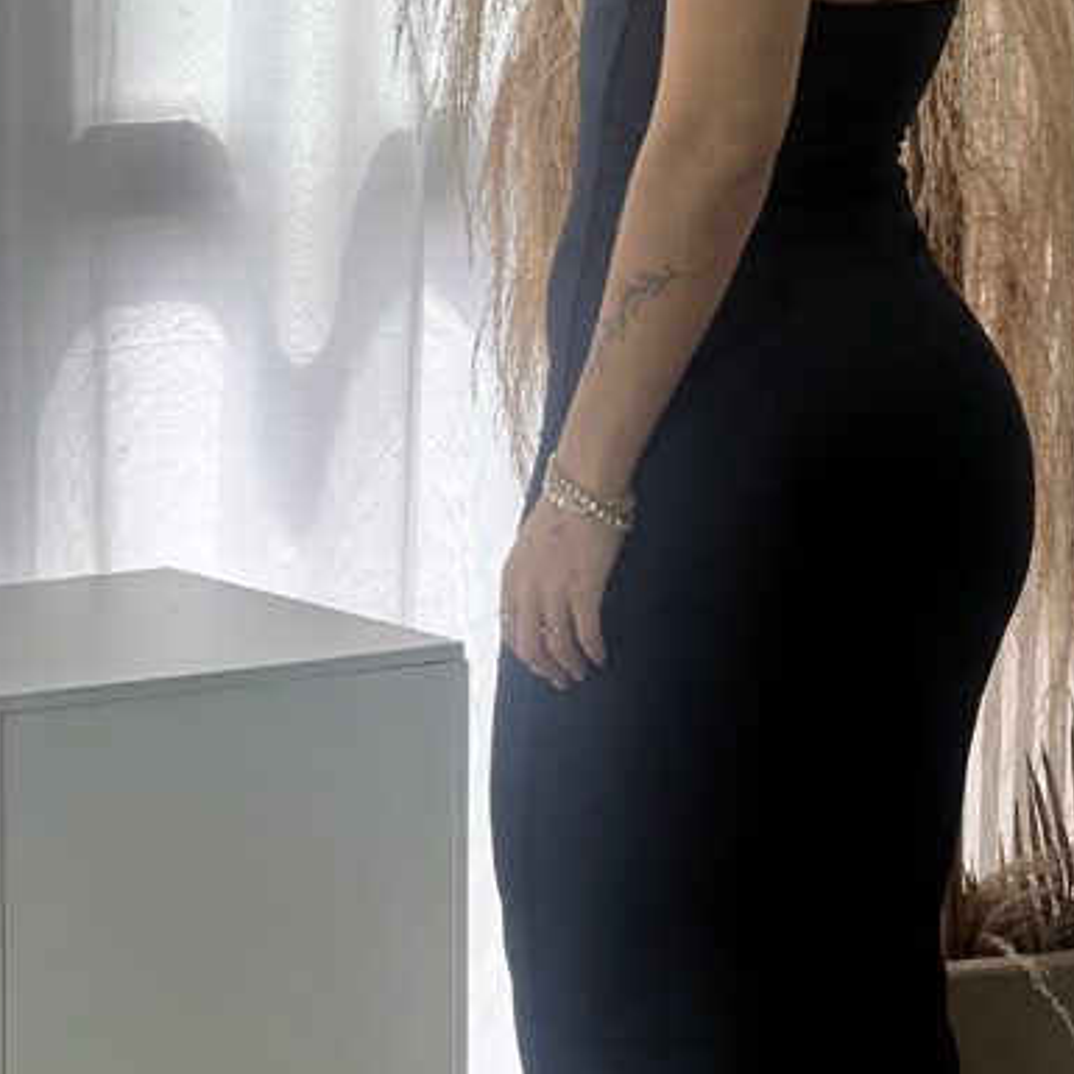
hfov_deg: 10.6
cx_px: 731
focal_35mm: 165
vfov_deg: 10.6
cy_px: 531
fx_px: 5792
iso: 50
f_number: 2.8
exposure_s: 1/120
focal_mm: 9
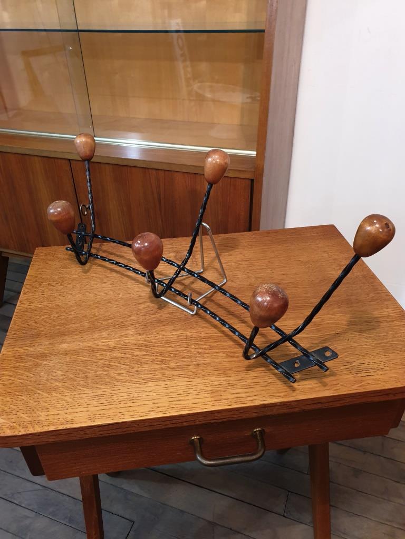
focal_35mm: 26
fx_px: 406
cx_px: 202
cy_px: 270
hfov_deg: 53.1
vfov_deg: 67.3
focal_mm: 4.3
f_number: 2.4
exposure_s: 1/17
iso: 250
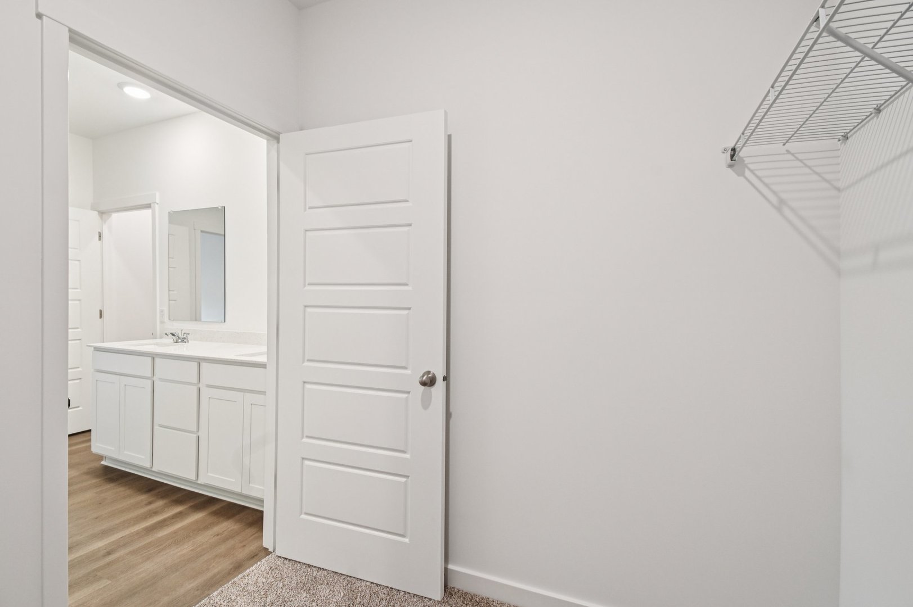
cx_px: 456
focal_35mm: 15
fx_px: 380
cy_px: 304
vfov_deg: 77.3
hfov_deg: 100.4
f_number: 8
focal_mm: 10
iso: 320
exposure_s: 1/15
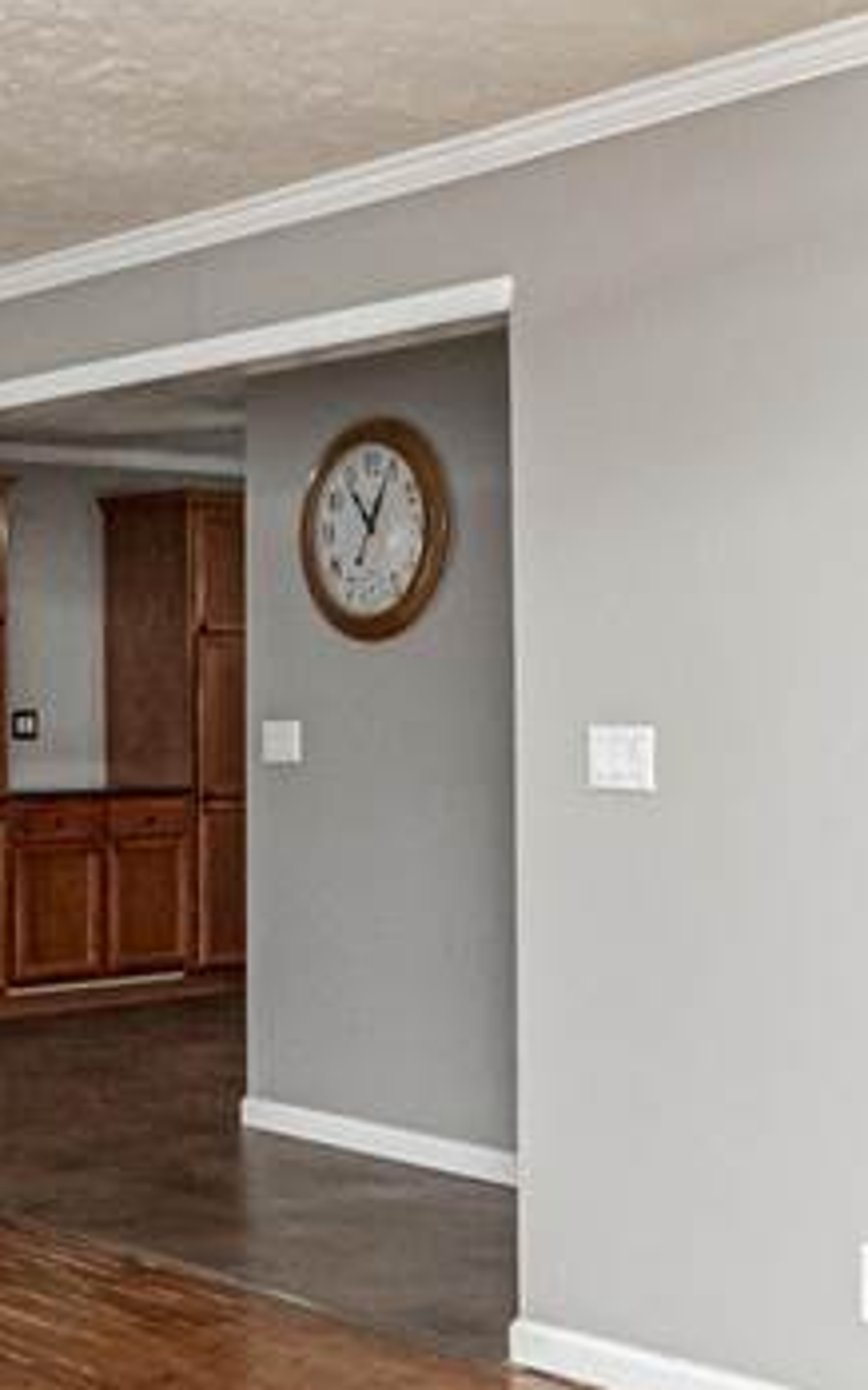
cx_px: 311
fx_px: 2120
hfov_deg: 23.1
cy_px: 763
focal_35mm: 56
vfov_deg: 36.3
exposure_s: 1/60
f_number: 10
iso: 2200
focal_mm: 10
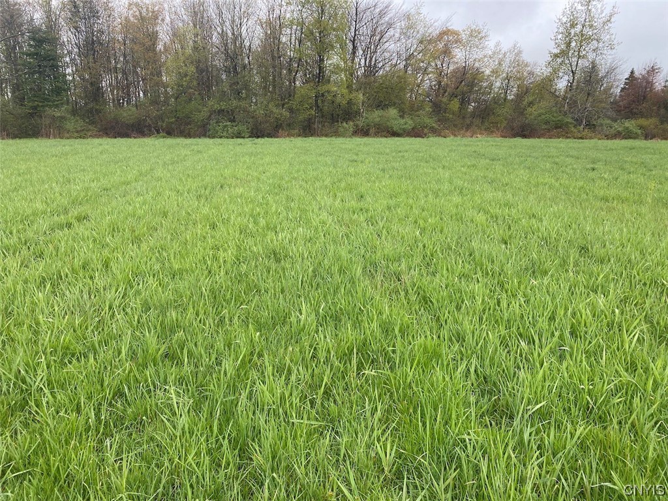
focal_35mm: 26
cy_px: 250
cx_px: 334
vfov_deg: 53.1
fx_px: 502
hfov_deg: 67.3
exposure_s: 1/604
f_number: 1.8
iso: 32
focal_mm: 4.25
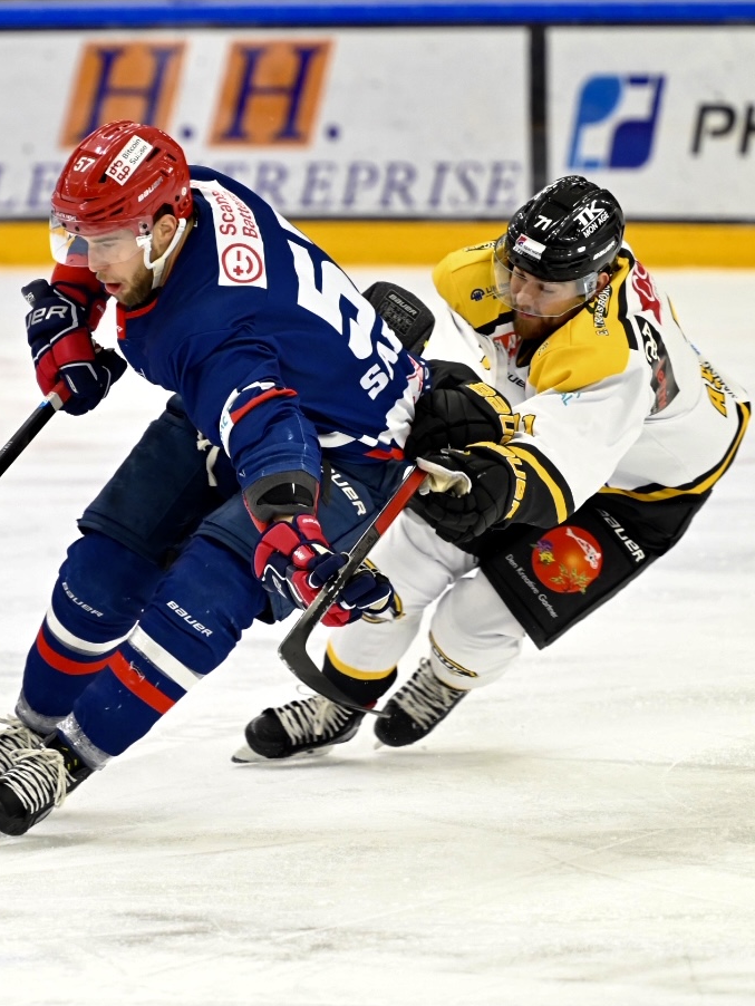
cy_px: 504
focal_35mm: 275
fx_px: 7993
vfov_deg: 7.2
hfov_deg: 5.4
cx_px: 120
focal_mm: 190
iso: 4000
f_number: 4
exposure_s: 1/1000
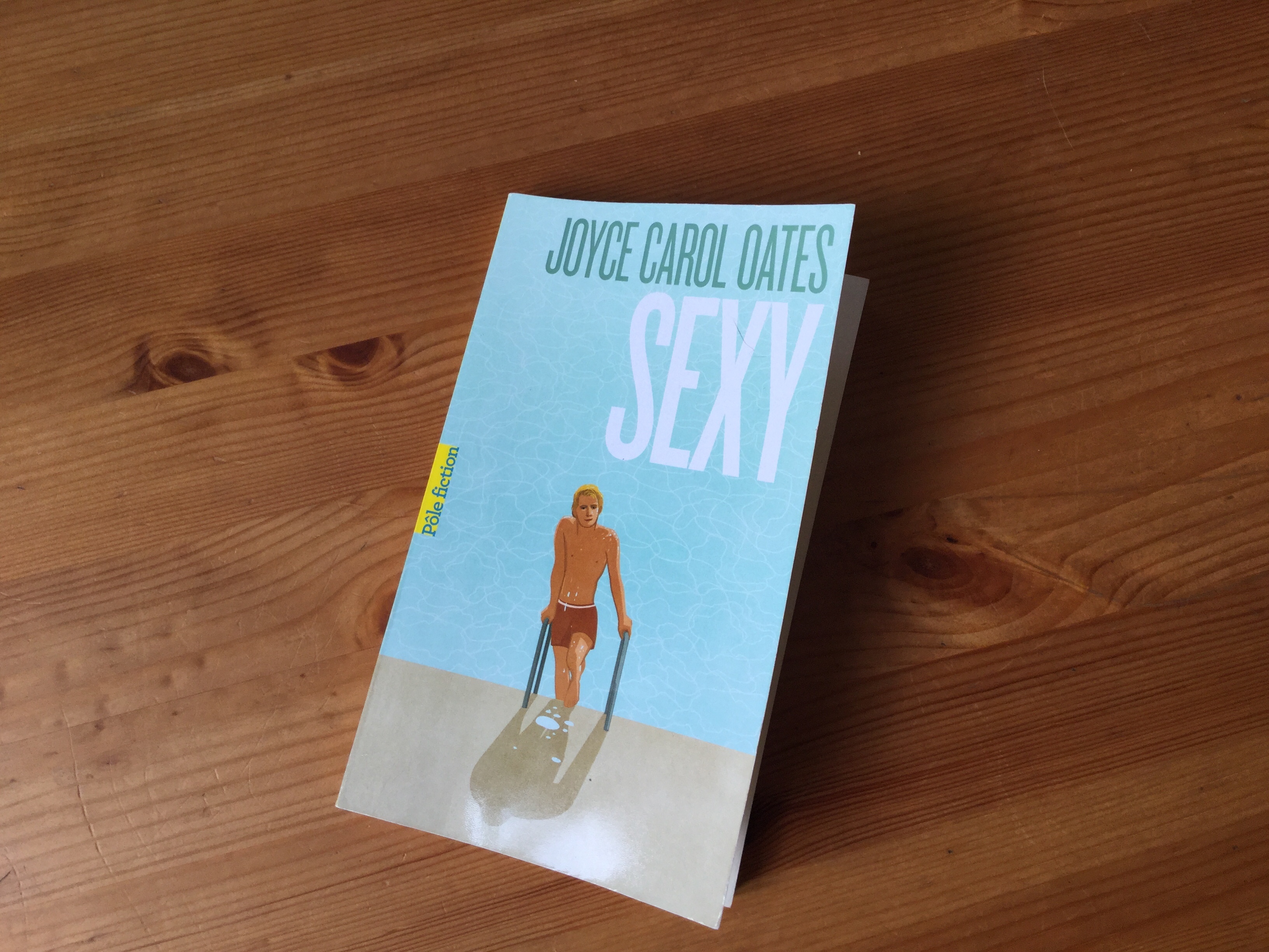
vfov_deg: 45.4
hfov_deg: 58.4
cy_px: 476
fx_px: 1136
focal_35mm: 31
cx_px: 634
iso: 32
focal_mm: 3.3
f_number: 2.4
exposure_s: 1/50
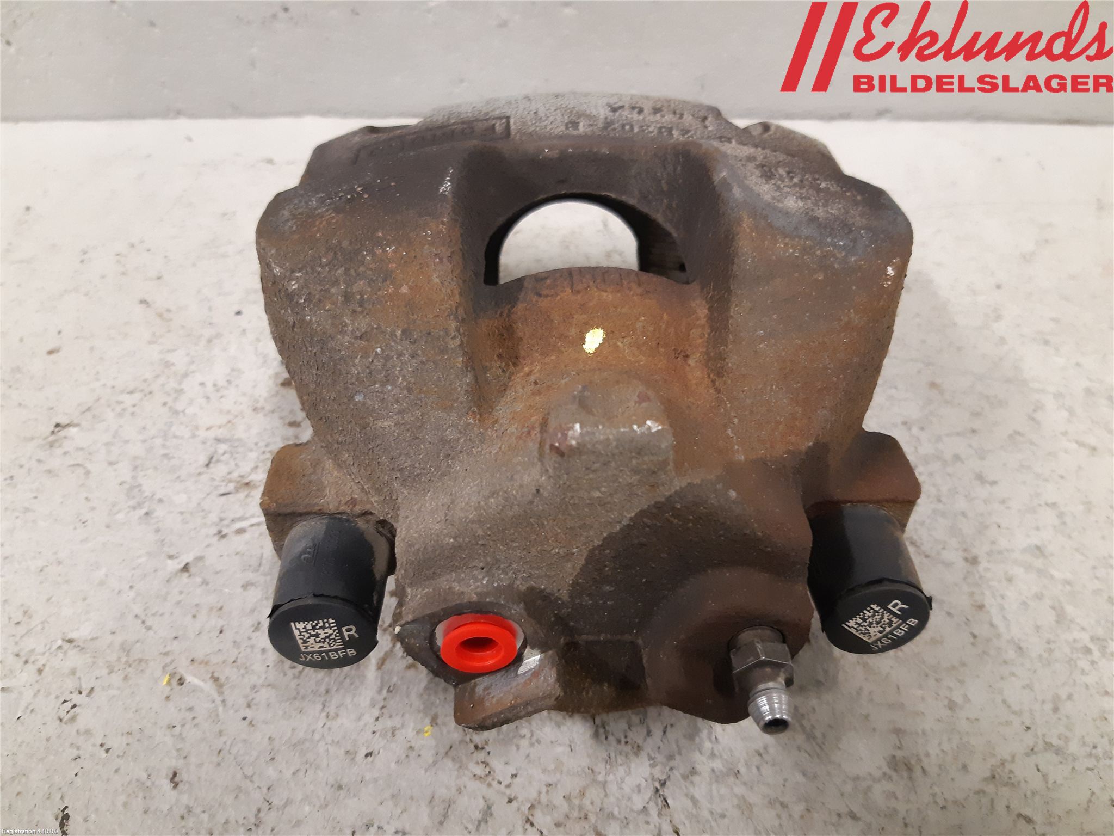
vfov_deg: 53.1
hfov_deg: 67.3
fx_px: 837
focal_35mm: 26
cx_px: 557
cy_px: 418
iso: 320
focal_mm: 3.93
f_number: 1.7
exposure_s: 1/50
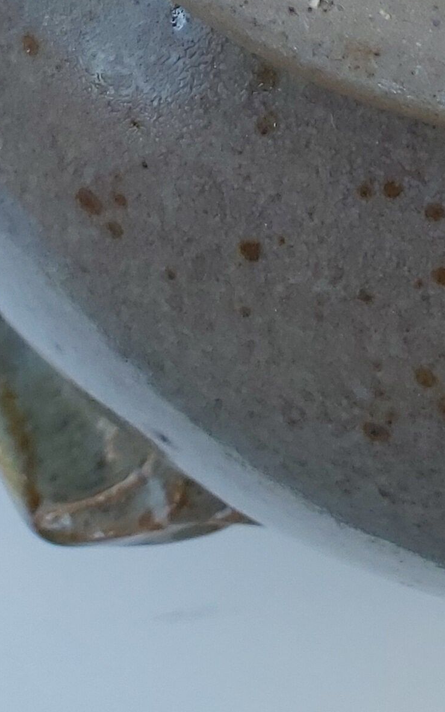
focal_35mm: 94
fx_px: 1824
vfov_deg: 18.3
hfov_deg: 12.4
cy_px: -499
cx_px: 856
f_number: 1.7
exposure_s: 1/233
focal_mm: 3.92
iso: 64
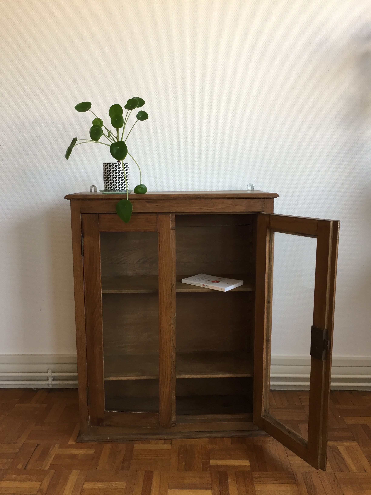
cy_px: 248
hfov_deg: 48.2
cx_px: 186
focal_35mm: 29
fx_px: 414
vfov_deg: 61.7
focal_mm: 4.15
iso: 40
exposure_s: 1/33
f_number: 2.2
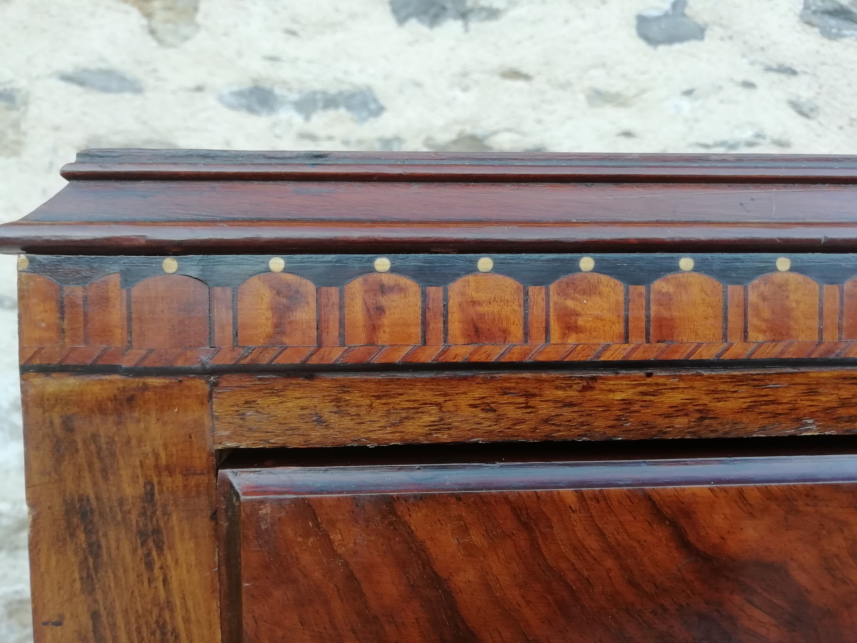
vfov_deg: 53.1
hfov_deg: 67.3
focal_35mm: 26
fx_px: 644
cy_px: 322
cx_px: 428
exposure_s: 1/50
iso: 64
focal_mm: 3.46
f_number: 2.2
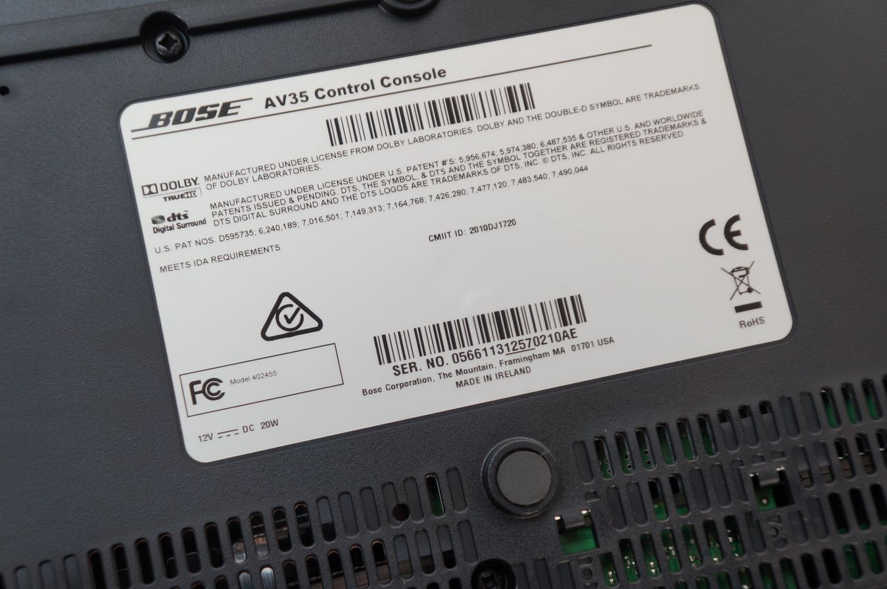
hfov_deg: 33.4
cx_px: 444
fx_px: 1476
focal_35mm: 60
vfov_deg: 22.5
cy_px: 294
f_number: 5
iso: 200
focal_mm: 40
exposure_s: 1/25
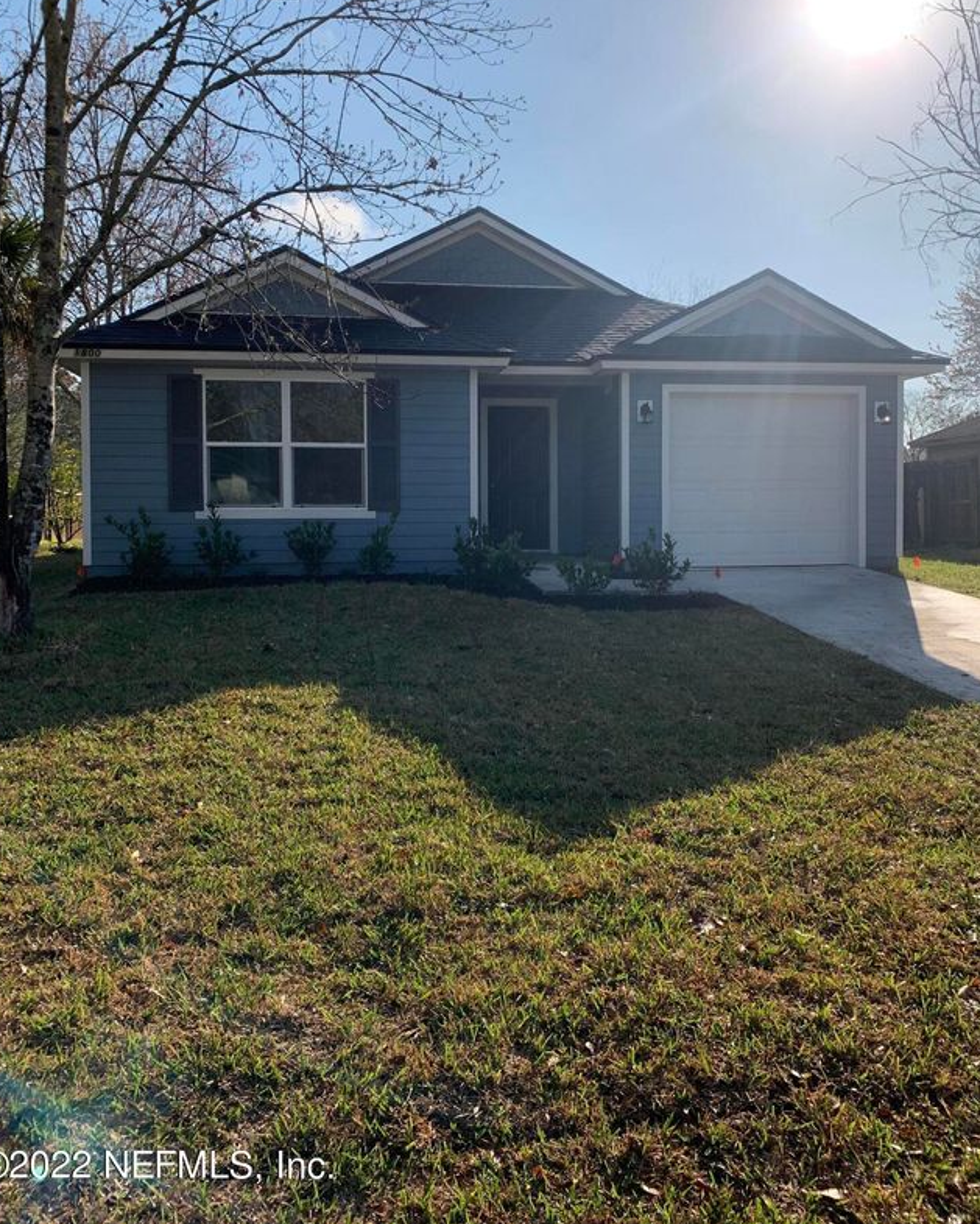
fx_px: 1015
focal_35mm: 28
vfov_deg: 62.1
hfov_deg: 51.5
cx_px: 483
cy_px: 552
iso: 25
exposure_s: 1/3086
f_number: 1.8
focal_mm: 4.25
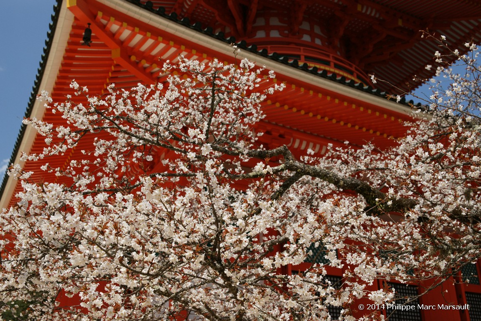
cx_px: 240
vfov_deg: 33.4
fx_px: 535
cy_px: 160
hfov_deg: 48.4
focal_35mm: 40
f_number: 8
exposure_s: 1/1250
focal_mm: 40
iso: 400
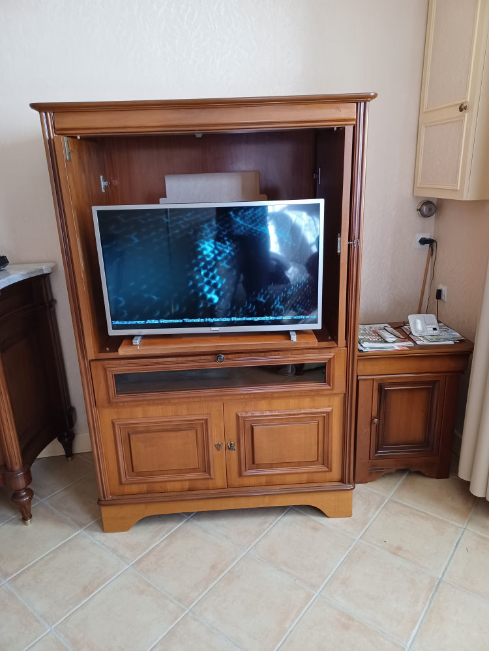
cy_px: 326
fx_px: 471
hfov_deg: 54.9
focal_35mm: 25
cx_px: 244
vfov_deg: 69.4
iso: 400
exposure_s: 1/33
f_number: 1.8
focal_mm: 4.6
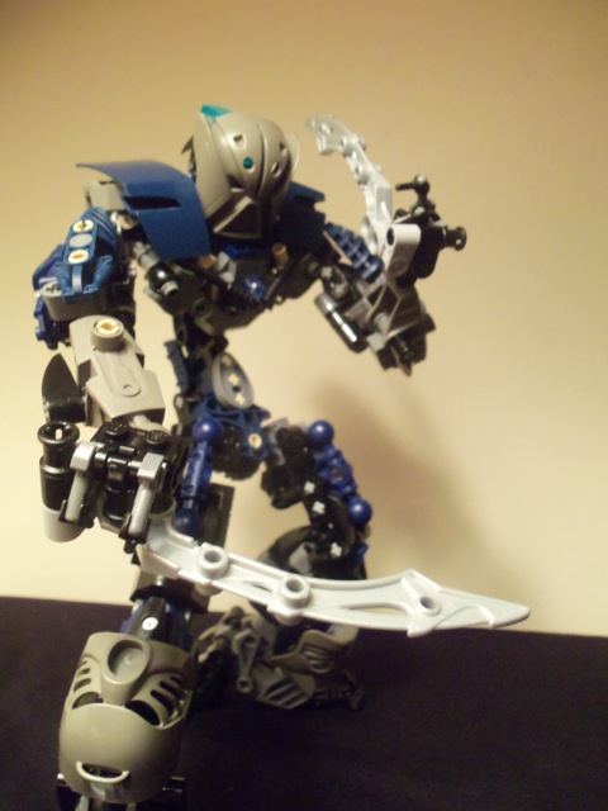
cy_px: 406
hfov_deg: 48.2
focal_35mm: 29
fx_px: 679
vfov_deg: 61.7
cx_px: 304
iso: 250
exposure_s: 1/30
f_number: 3.4
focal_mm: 5.2
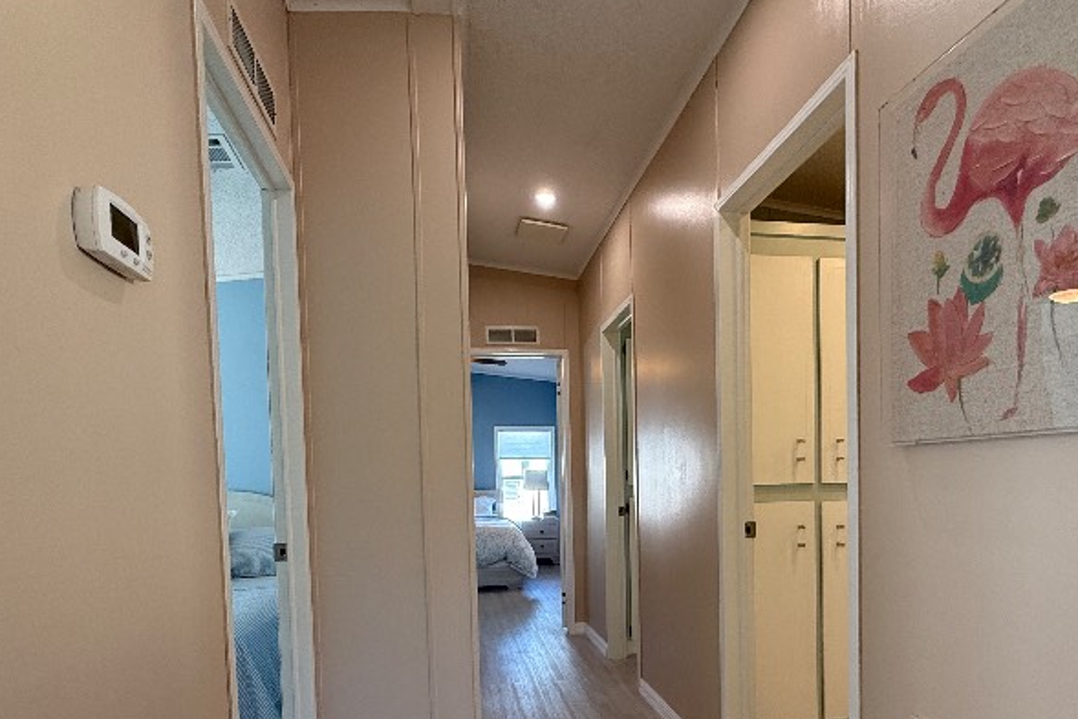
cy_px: 506
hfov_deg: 81.1
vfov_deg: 57.5
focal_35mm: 21
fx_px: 629
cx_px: 562
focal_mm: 2.22
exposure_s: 1/120
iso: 160
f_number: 2.2
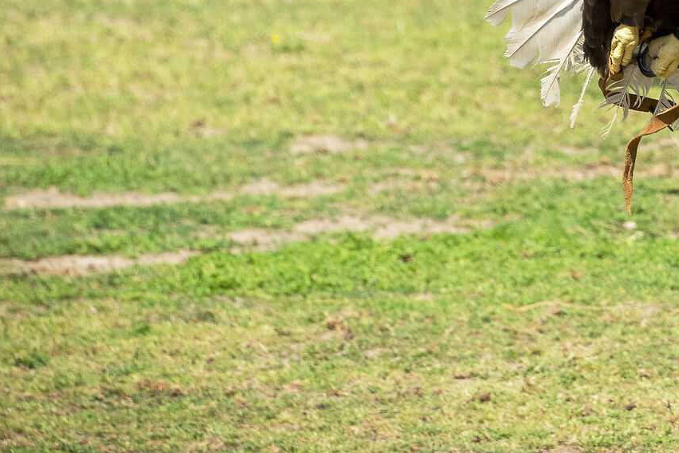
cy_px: -44
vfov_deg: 1.6
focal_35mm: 847
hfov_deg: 2.4
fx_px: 15977
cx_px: 726
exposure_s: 1/3200
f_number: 7.1
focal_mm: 300
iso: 1600
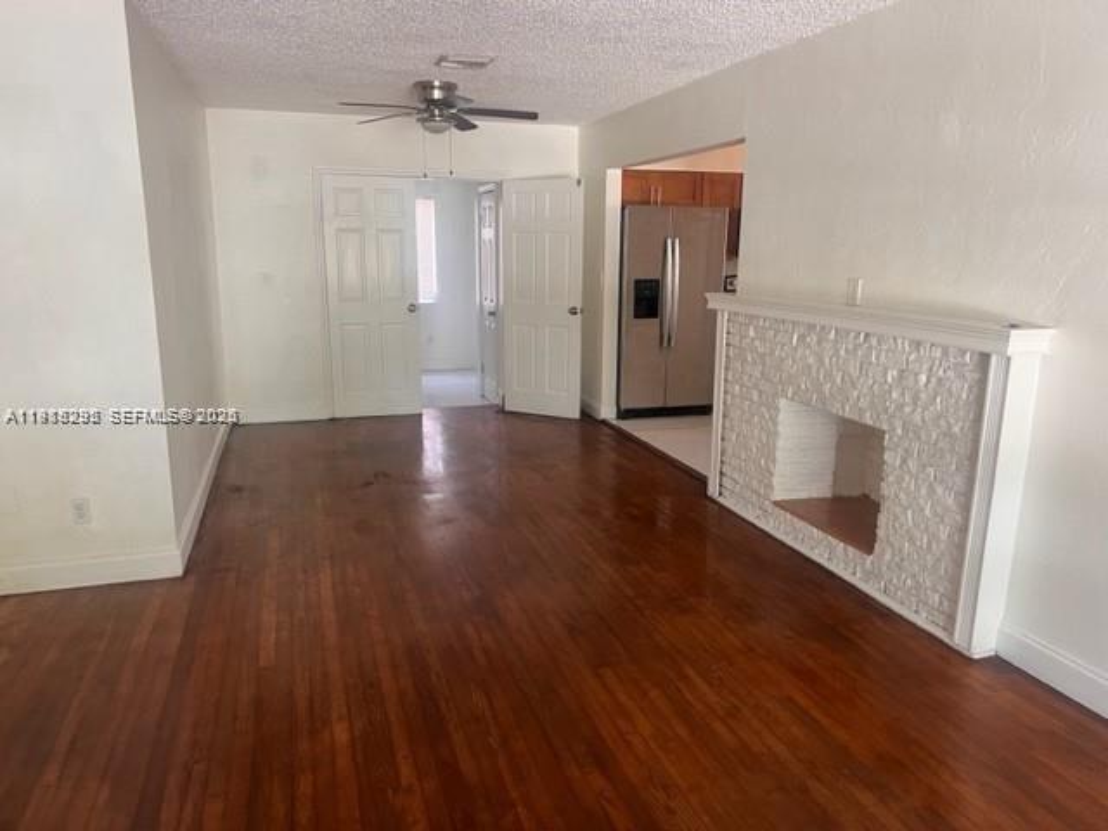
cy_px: 416
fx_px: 832
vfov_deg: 53.1
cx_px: 554
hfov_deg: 67.3
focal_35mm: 26
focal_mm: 5.7
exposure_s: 1/60
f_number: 1.5
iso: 160
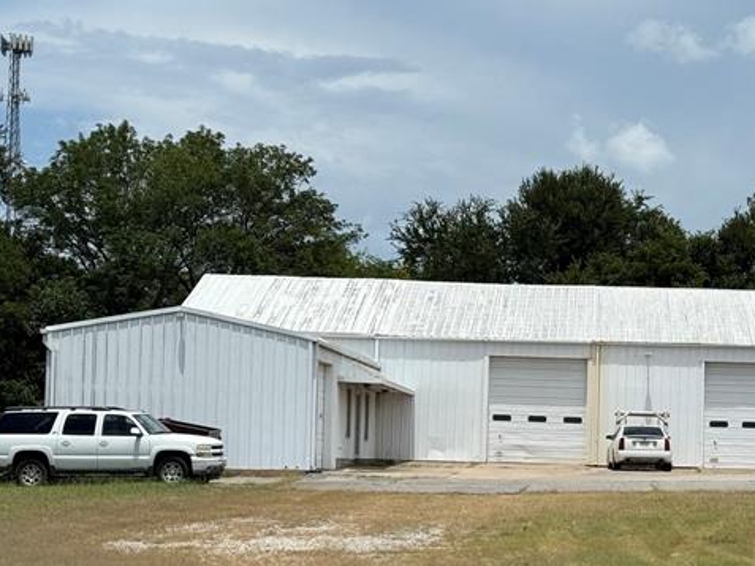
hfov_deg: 18.9
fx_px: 2247
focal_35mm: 103
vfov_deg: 14.3
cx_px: 620
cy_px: 405
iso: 64
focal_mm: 6.76
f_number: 1.78
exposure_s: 1/9901
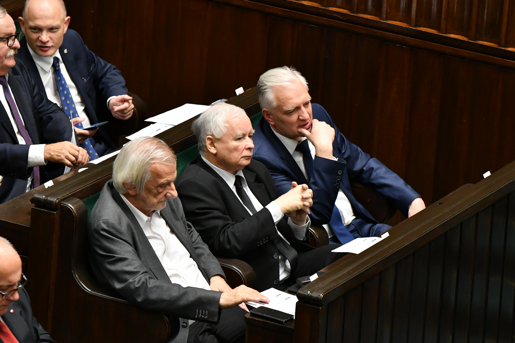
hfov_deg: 5.2
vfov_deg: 3.4
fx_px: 5722
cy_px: 172
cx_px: 258
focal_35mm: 400
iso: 1600
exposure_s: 1/160
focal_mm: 200
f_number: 3.5
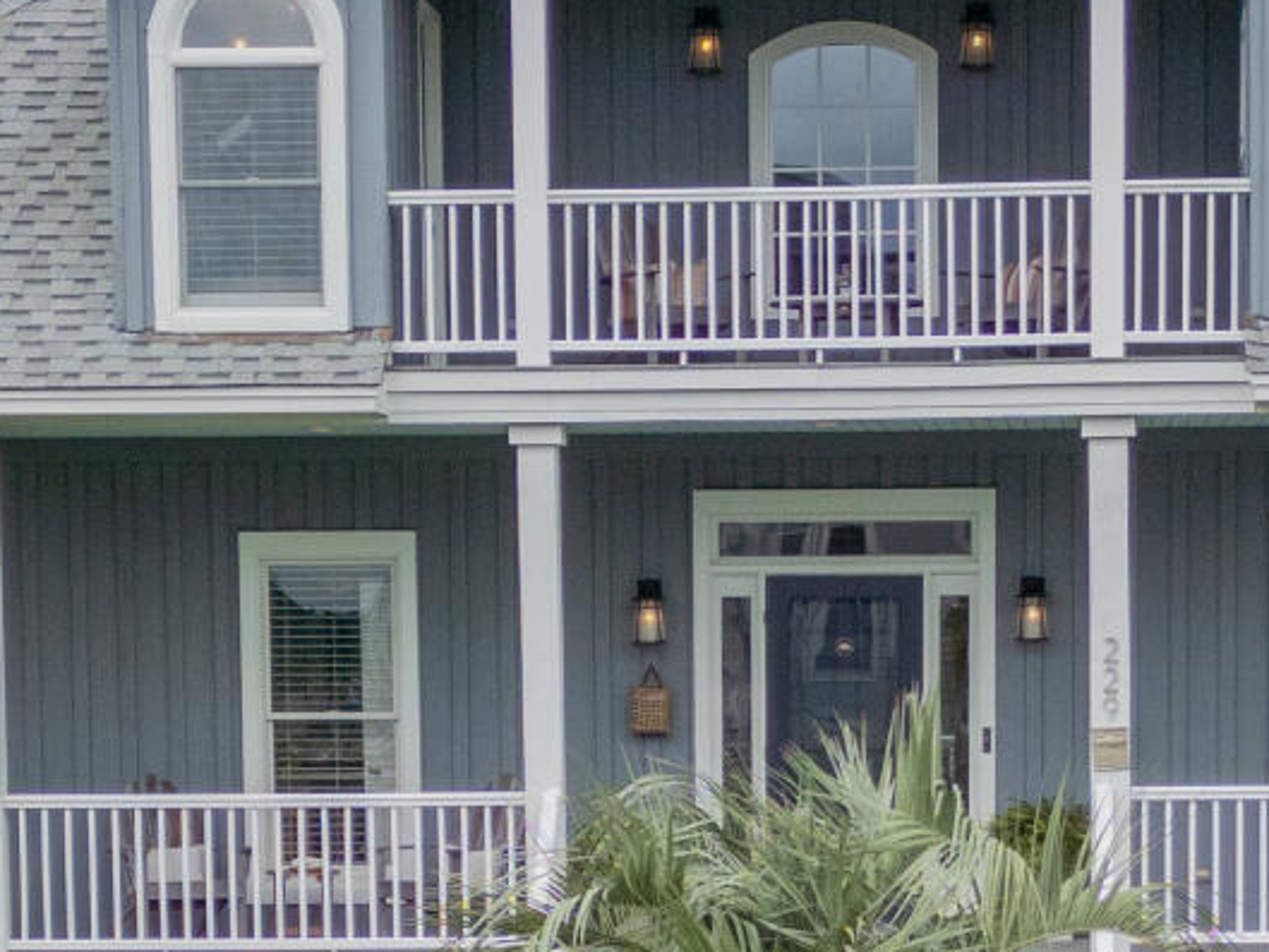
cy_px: 1134
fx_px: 4987
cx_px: 768
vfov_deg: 10.7
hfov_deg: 14.5
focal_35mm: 136
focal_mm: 6.72
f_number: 1.7
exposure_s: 1/2500
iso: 100
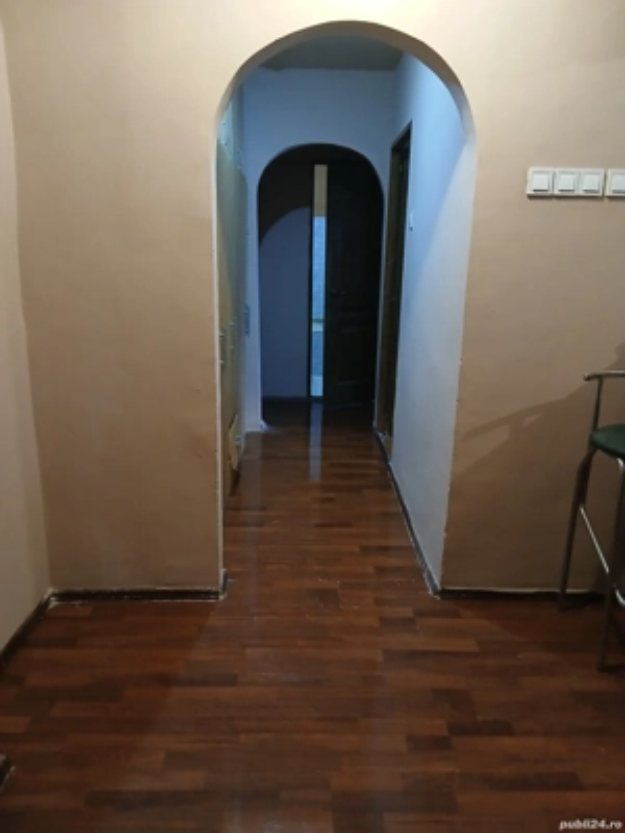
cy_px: 416
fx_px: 626
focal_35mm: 26
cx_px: 312
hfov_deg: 53.1
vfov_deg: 67.3
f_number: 1.8
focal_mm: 3.98
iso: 400
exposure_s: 1/25
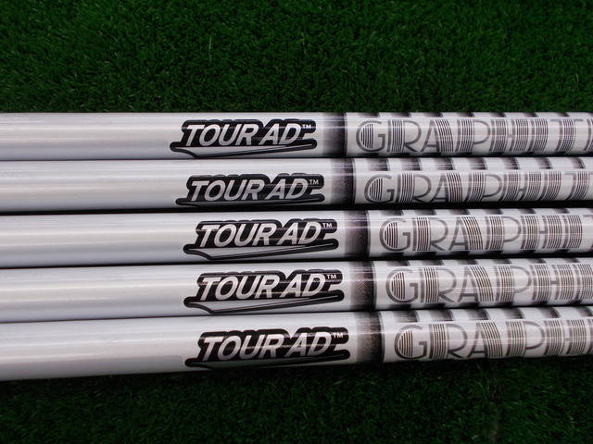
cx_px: 296
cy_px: 222
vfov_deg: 41.8
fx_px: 582
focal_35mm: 34
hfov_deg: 54.0
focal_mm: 6
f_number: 3.6
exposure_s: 1/40
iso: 80
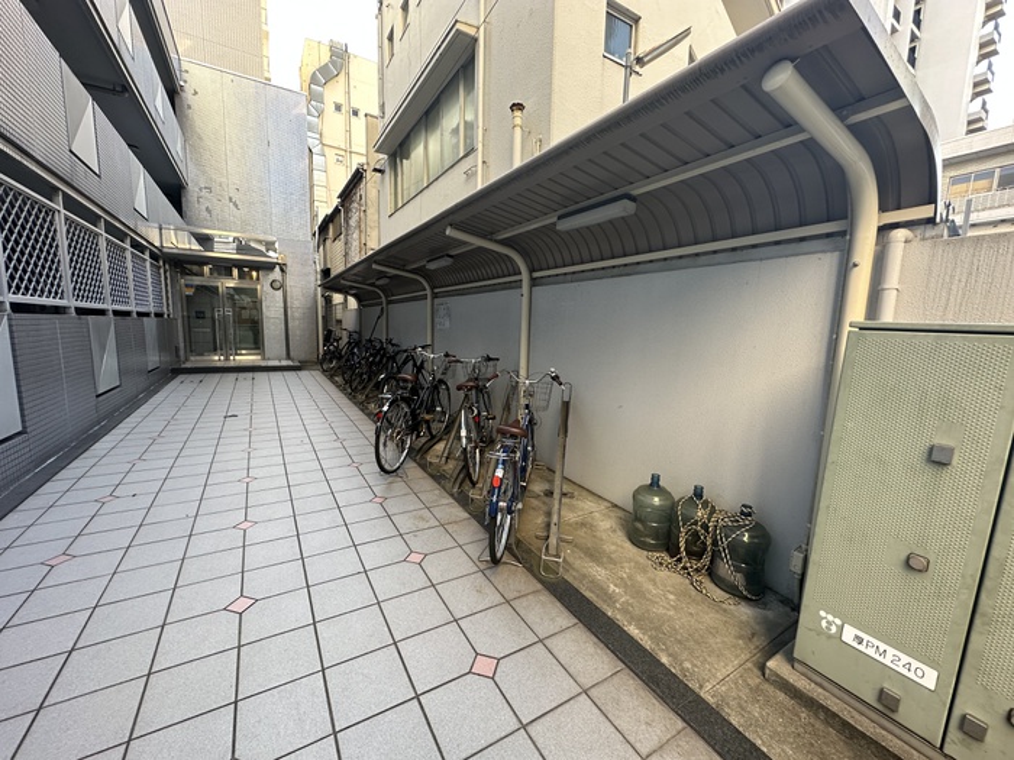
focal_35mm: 14
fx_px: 410
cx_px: 507
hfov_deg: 102.1
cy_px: 380
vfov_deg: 85.7
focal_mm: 2.22
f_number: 2.2
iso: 100
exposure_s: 1/99
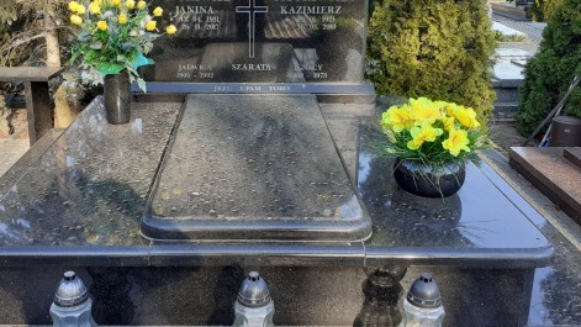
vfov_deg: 29.6
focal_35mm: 40
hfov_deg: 50.2
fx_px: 616
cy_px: 118
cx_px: 237
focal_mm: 3.6
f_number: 1.9
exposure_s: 1/180
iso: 40
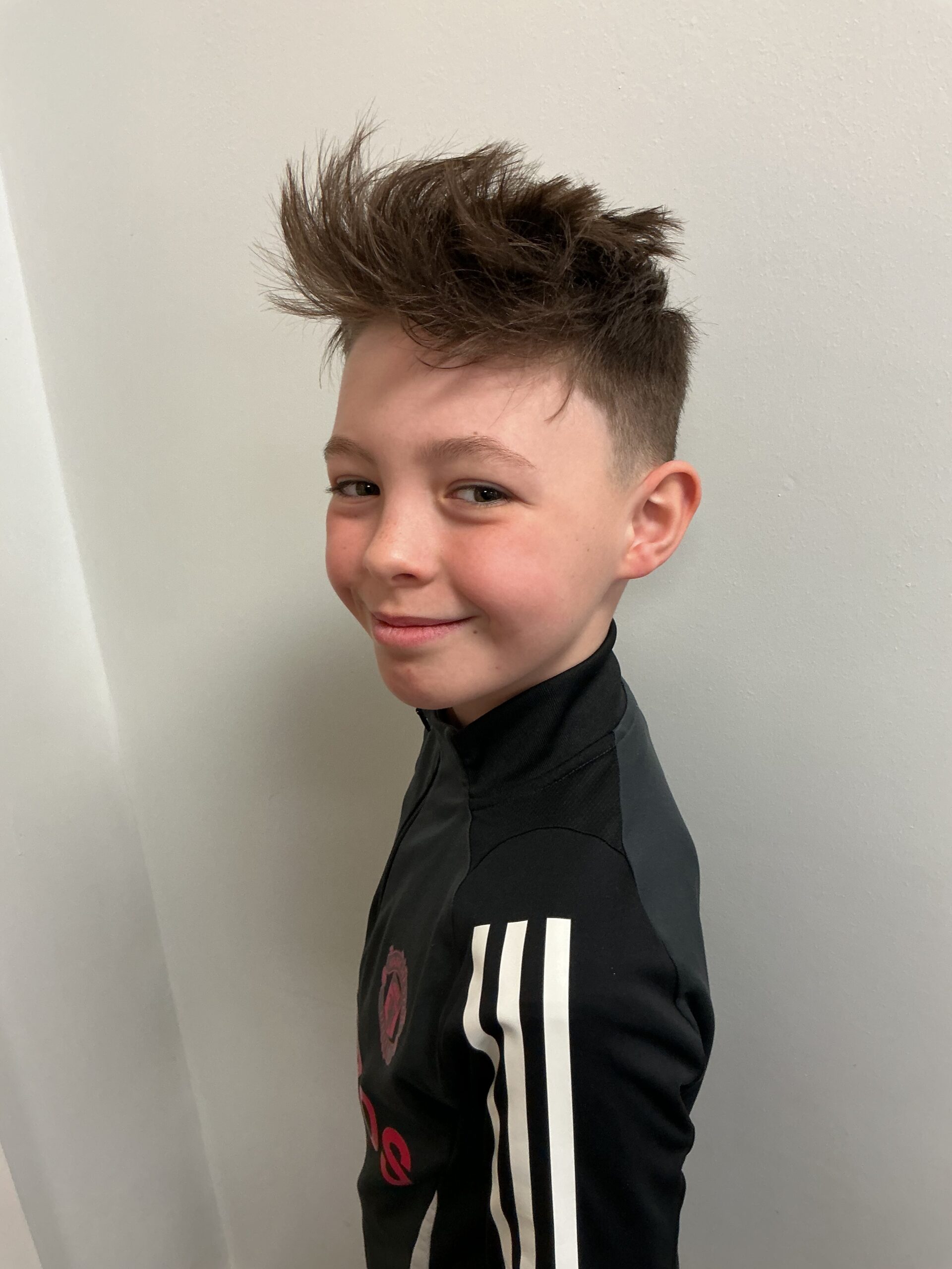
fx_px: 1063
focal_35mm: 29
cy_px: 634
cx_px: 476
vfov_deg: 61.7
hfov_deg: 48.2
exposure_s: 1/50
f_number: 1.8
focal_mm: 3
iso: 80
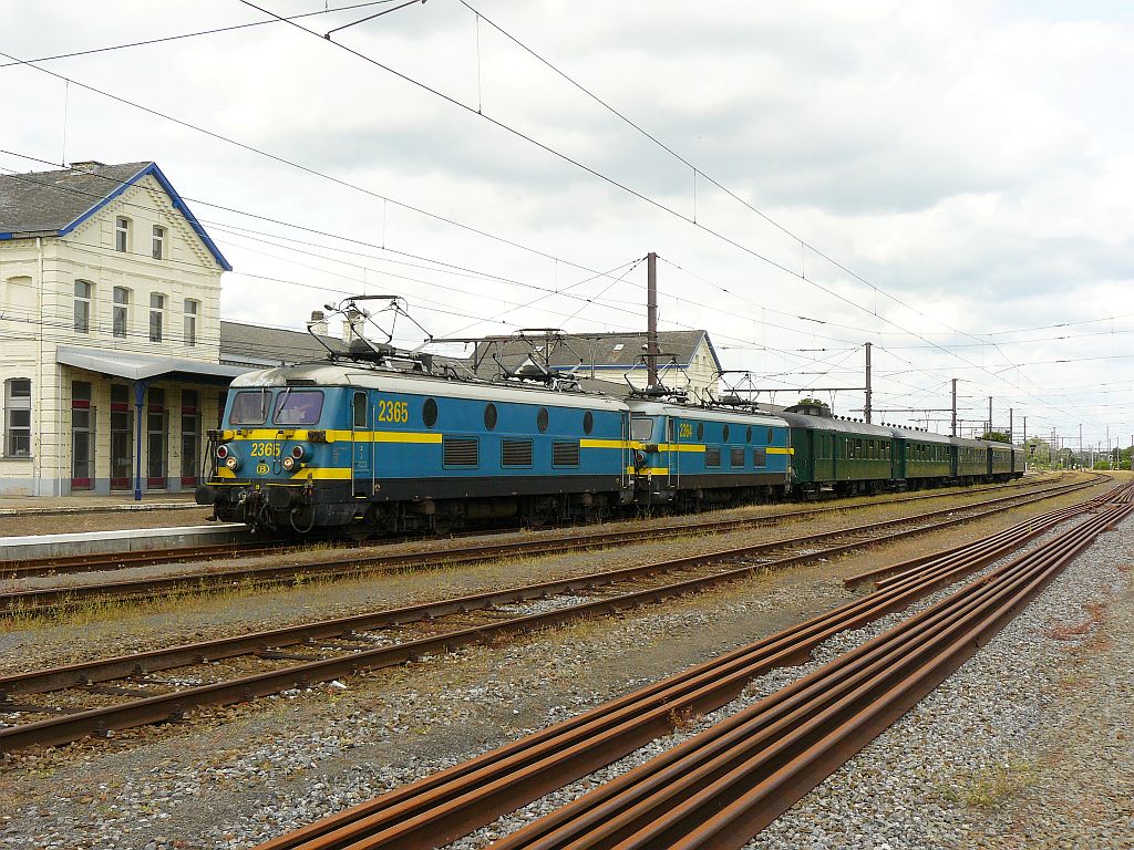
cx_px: 567
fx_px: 1507
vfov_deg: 31.5
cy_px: 425
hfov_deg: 41.2
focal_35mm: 46
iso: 100
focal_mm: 7.6
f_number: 5.6
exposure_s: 1/250
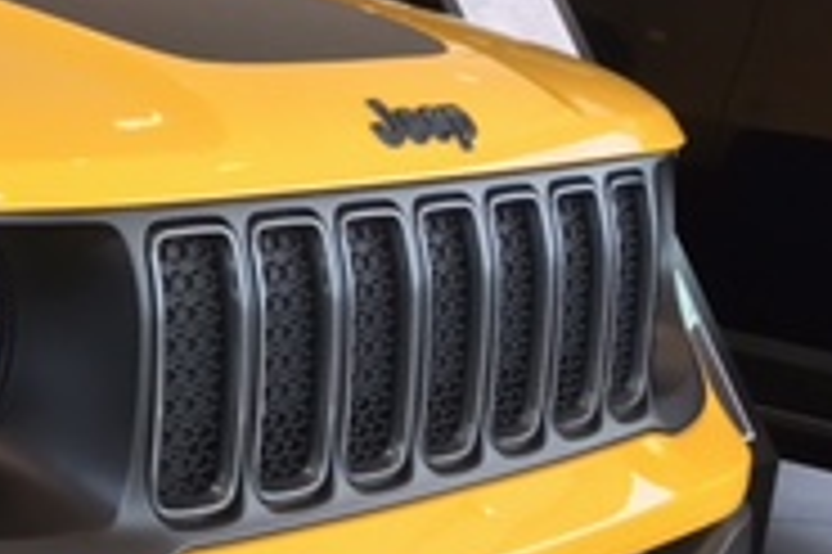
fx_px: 2332
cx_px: -522
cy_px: 315
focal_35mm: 101
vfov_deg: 13.5
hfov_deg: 17.5
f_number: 1.8
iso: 20
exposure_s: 1/232
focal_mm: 3.99
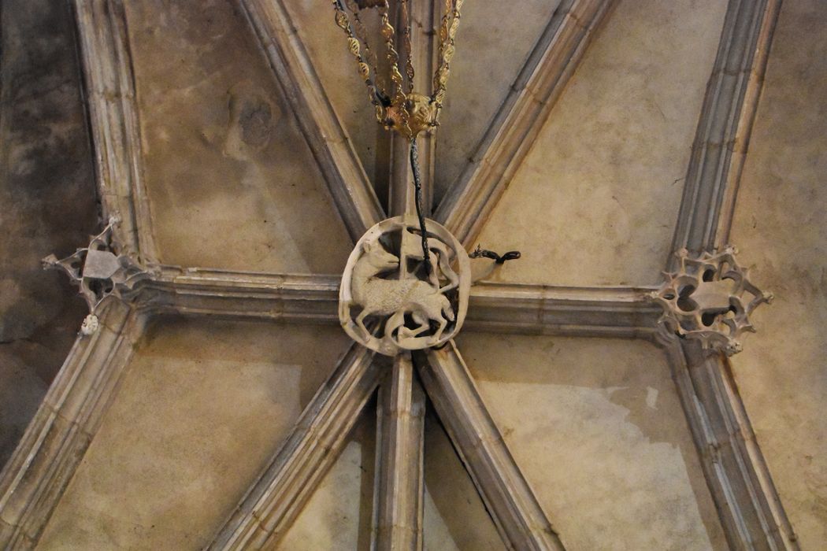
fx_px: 827
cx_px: 414
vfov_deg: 36.9
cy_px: 276
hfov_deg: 53.1
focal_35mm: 36
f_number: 4.5
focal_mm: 24
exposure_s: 1/60
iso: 10000
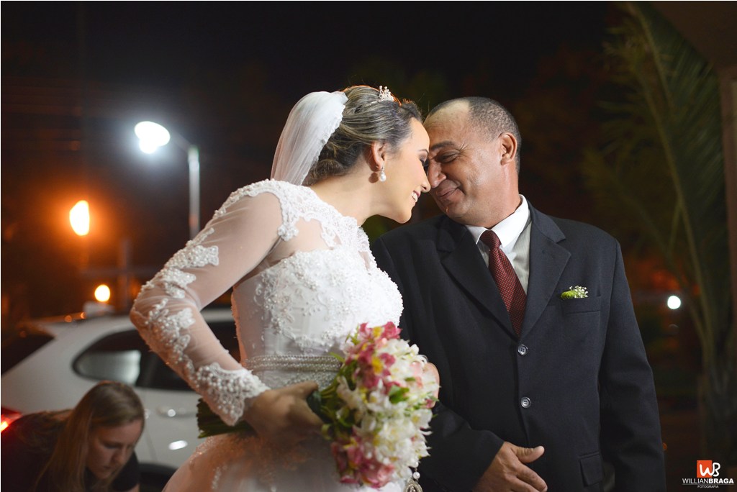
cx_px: 368
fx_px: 1024
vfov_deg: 27.0
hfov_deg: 39.6
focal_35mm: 50
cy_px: 246
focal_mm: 50
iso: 2000
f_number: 2.4
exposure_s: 1/180
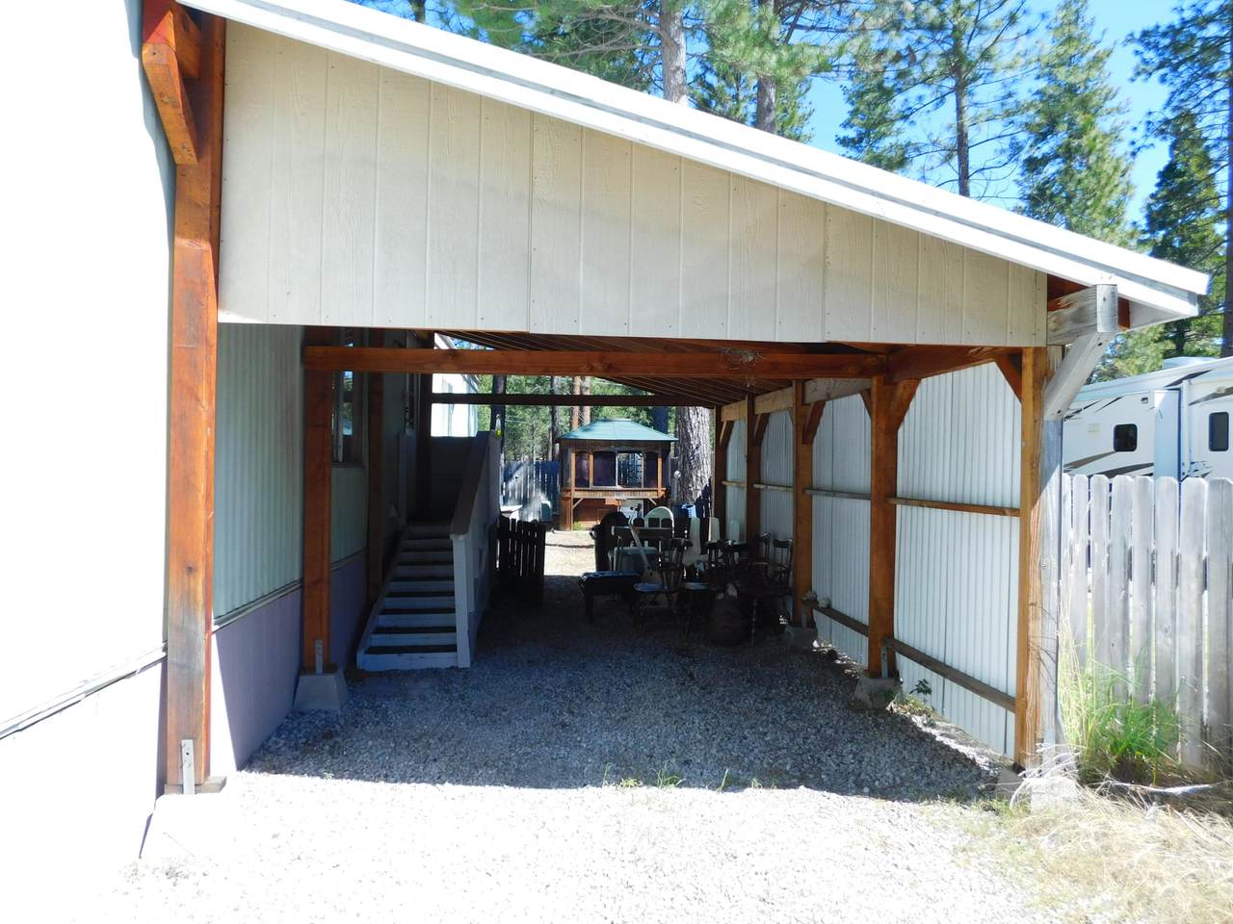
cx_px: 616
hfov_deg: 73.9
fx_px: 819
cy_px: 462
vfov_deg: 58.9
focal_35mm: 23
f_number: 3
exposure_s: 1/500
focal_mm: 4
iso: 125
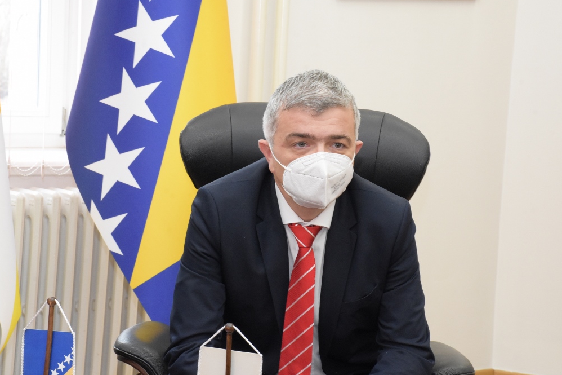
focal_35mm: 116
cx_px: 278
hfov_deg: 17.7
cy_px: 185
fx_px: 1803
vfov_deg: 11.9
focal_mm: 75
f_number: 10
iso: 3200
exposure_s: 1/60
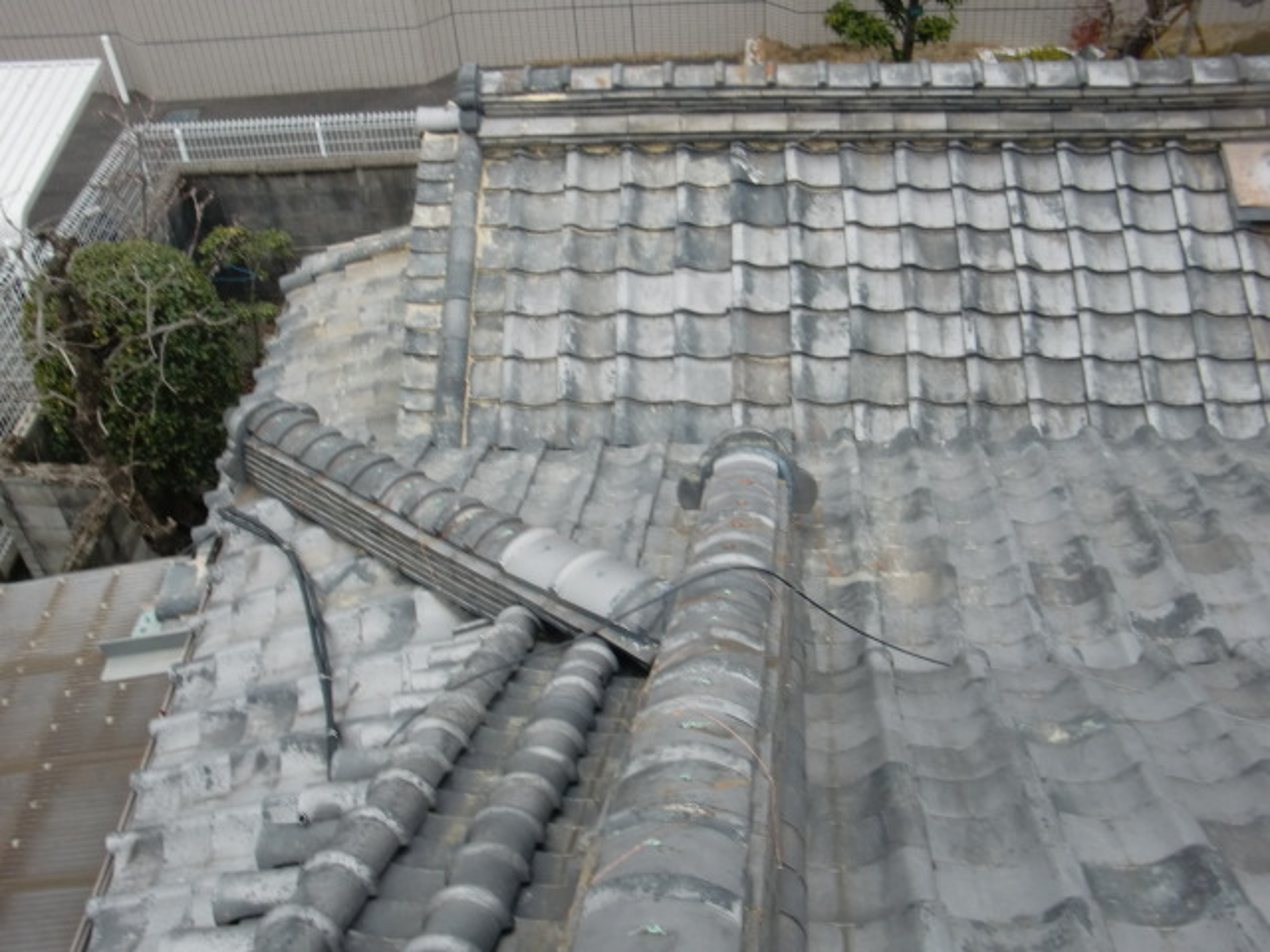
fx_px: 1394
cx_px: 635
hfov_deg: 49.0
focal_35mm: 38
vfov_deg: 37.7
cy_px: 476
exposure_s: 1/125
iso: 64
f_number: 3.9
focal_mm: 6.66
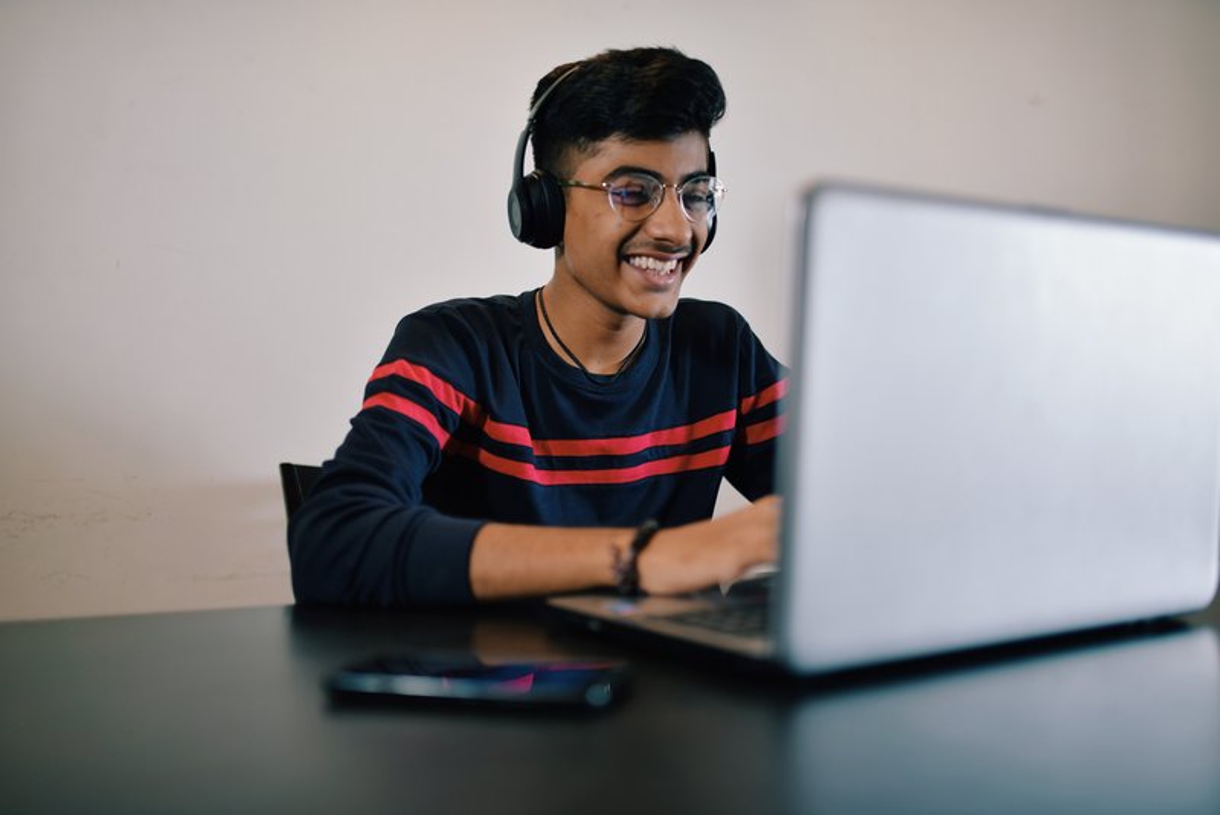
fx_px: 1186
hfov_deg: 54.4
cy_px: 408
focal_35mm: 35
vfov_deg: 37.9
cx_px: 610
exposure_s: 1/80
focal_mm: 35
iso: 180
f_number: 1.4
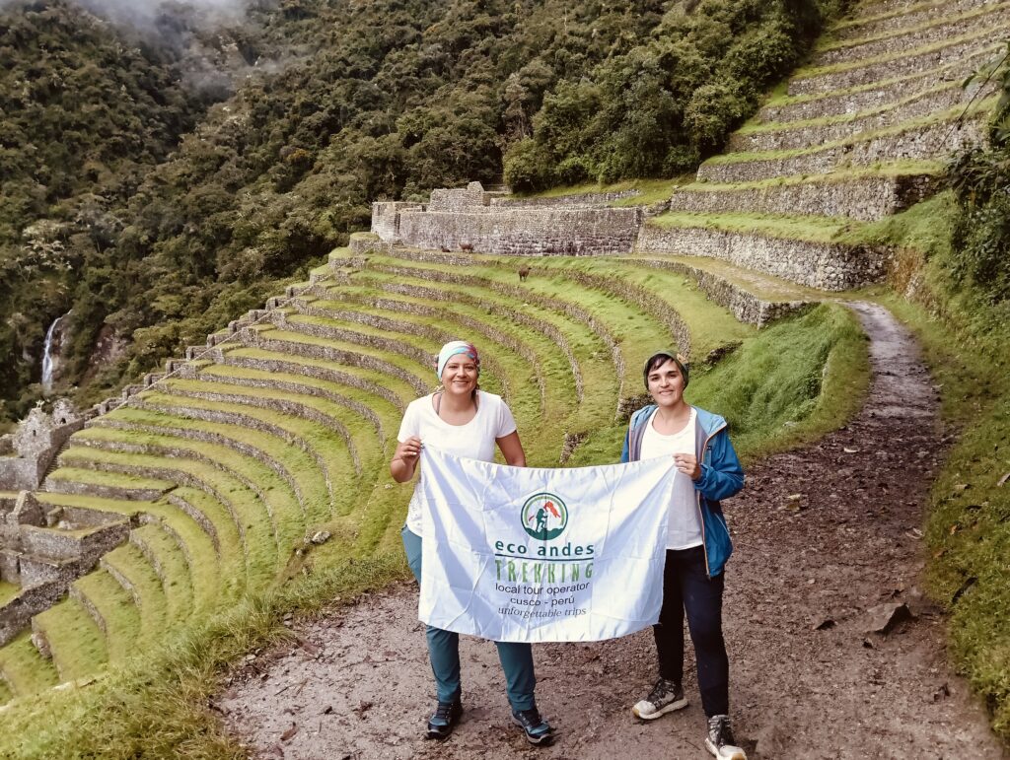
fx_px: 789
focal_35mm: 27
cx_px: 505
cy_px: 380
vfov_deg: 51.5
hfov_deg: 65.2
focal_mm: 3.98
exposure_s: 1/30
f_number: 1.8
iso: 250
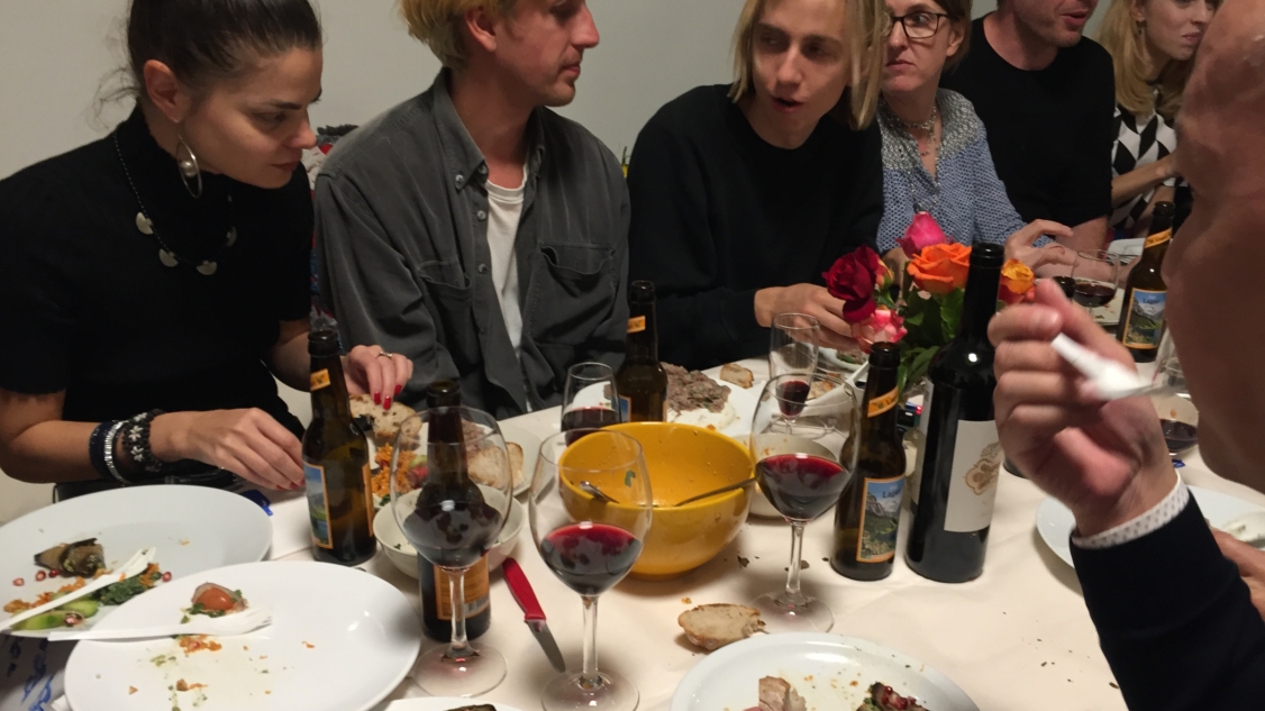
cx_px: 637
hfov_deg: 61.0
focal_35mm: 32
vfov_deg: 36.6
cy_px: 417
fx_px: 1073
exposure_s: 1/33
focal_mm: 4.15
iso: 100
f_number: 2.2
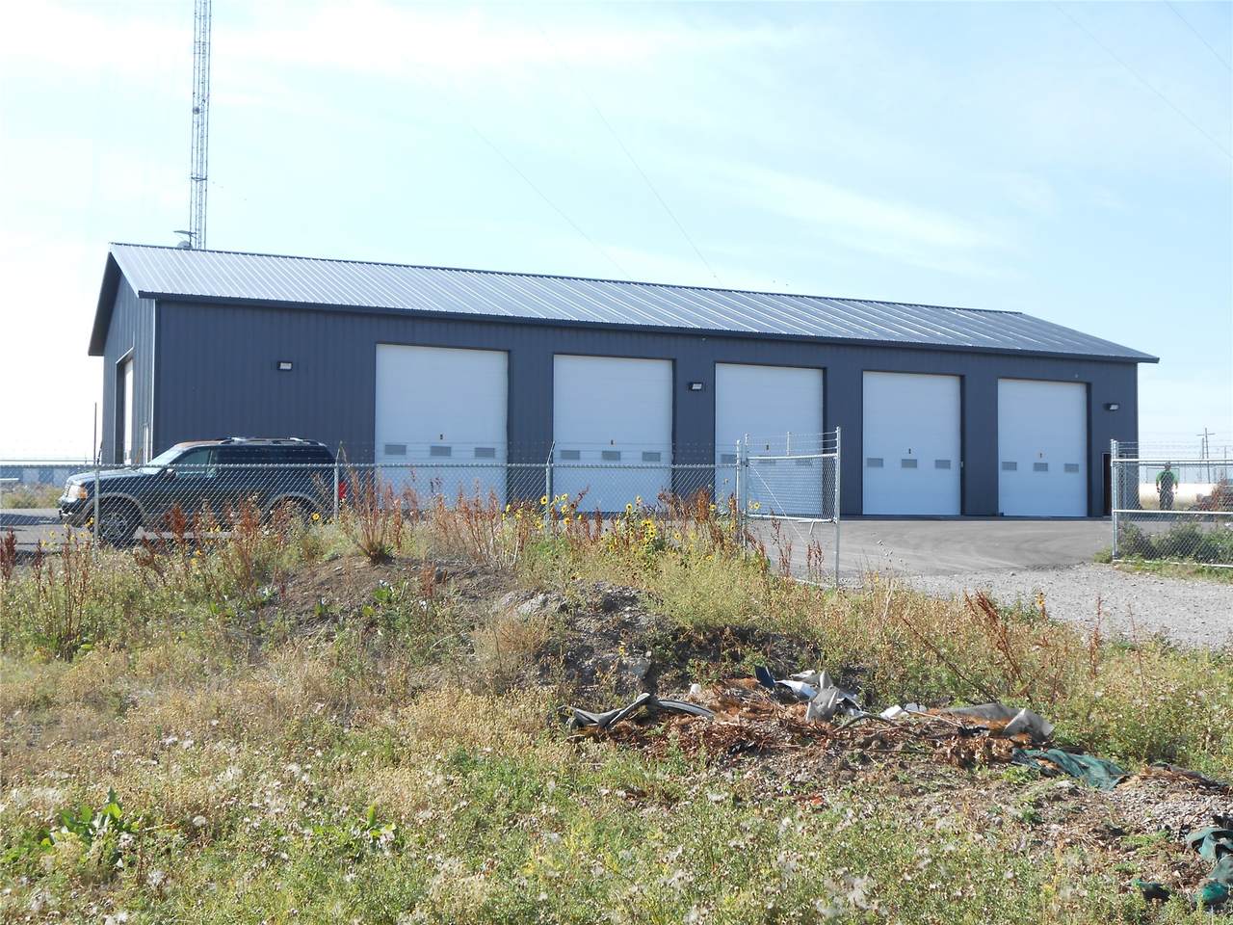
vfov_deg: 32.9
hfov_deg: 42.9
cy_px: 462
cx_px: 616
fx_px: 1567
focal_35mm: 44
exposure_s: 1/320
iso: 80
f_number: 4.5
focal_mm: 7.8
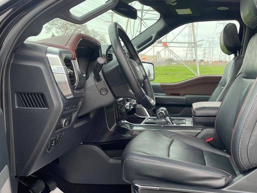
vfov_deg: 36.7
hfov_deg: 46.7
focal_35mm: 39
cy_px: 112
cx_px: 181
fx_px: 289
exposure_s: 1/105
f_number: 1.6
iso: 50
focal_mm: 4.2
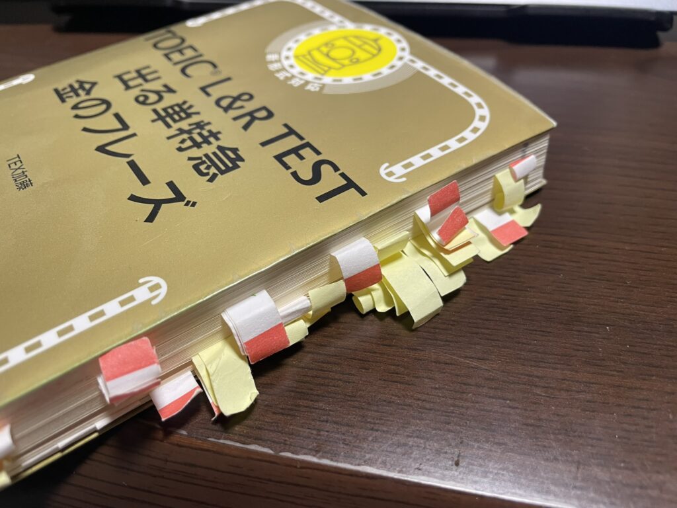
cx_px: 338
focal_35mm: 26
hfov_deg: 67.3
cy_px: 254
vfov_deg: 53.1
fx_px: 508
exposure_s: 1/50
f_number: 1.6
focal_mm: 4.2
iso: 125
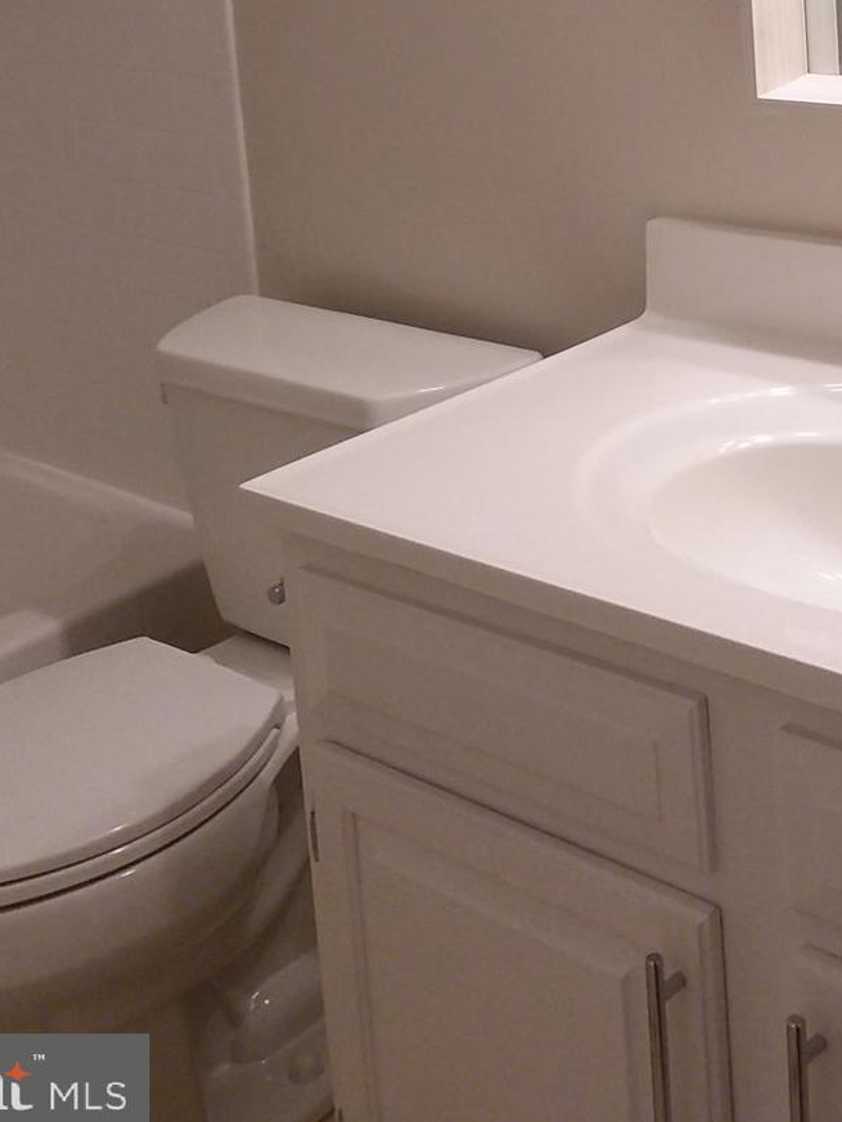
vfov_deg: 32.9
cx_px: 602
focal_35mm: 55
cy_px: 83
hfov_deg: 26.3
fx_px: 1783
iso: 50
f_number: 1.9
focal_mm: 2.47
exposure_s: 1/40
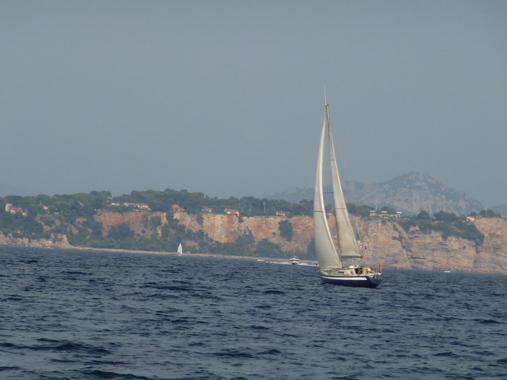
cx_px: 254
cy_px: 190
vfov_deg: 4.1
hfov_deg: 5.5
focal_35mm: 359
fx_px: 5258
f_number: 4.9
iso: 100
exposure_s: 1/800
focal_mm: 47
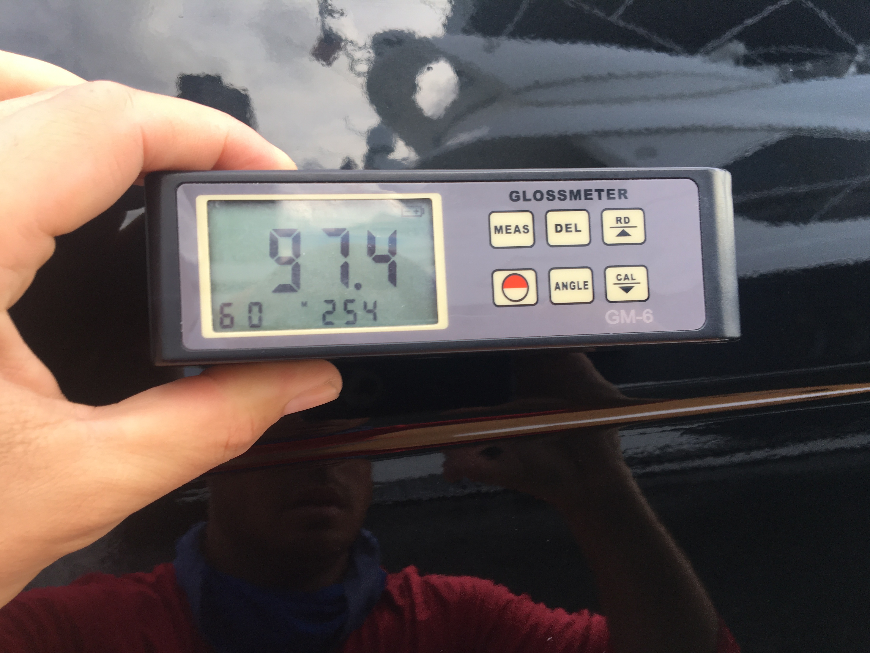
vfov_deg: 48.2
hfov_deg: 61.7
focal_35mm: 29
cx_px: 435
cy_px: 326
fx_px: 729
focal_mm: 4.15
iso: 25
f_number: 2.2
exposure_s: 1/120
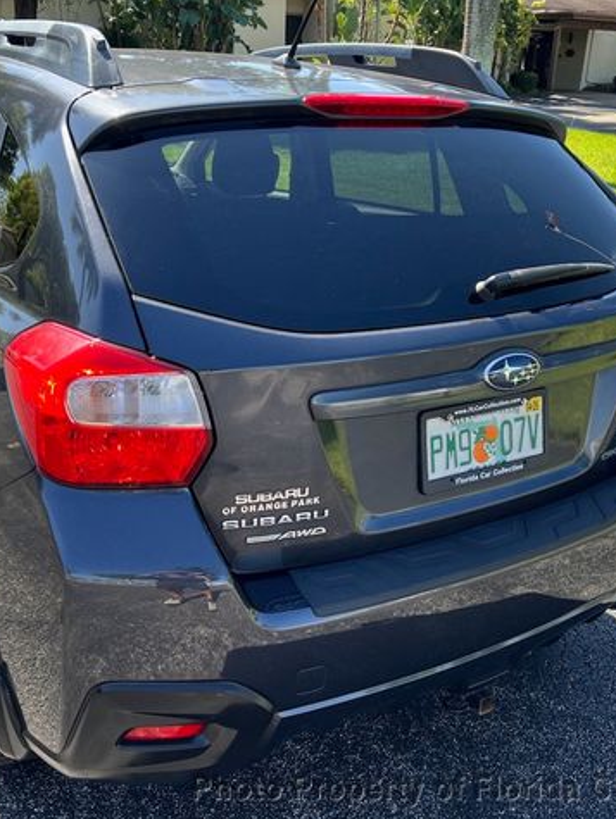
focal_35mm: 35
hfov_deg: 40.7
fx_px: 829
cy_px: 410
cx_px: 311
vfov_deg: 52.6
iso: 50
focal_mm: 5.7
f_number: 1.5
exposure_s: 1/646
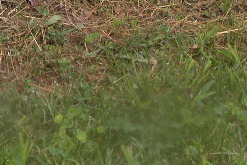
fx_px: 899
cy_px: -103
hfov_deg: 15.4
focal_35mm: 131
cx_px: 7
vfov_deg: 10.0
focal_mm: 8.9
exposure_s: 1/187
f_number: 4.5
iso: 100
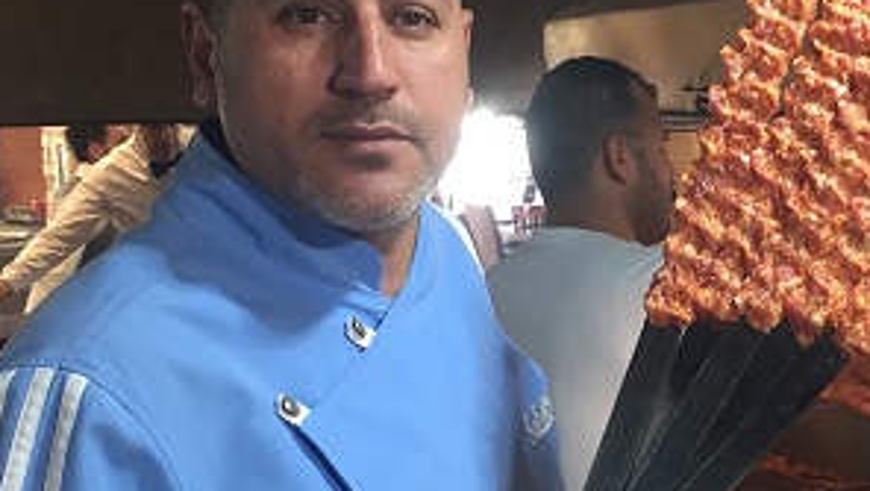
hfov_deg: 32.3
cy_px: 338
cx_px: 638
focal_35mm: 64
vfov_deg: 18.8
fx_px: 1477
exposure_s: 1/33
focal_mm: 4.15
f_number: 2.2
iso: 64
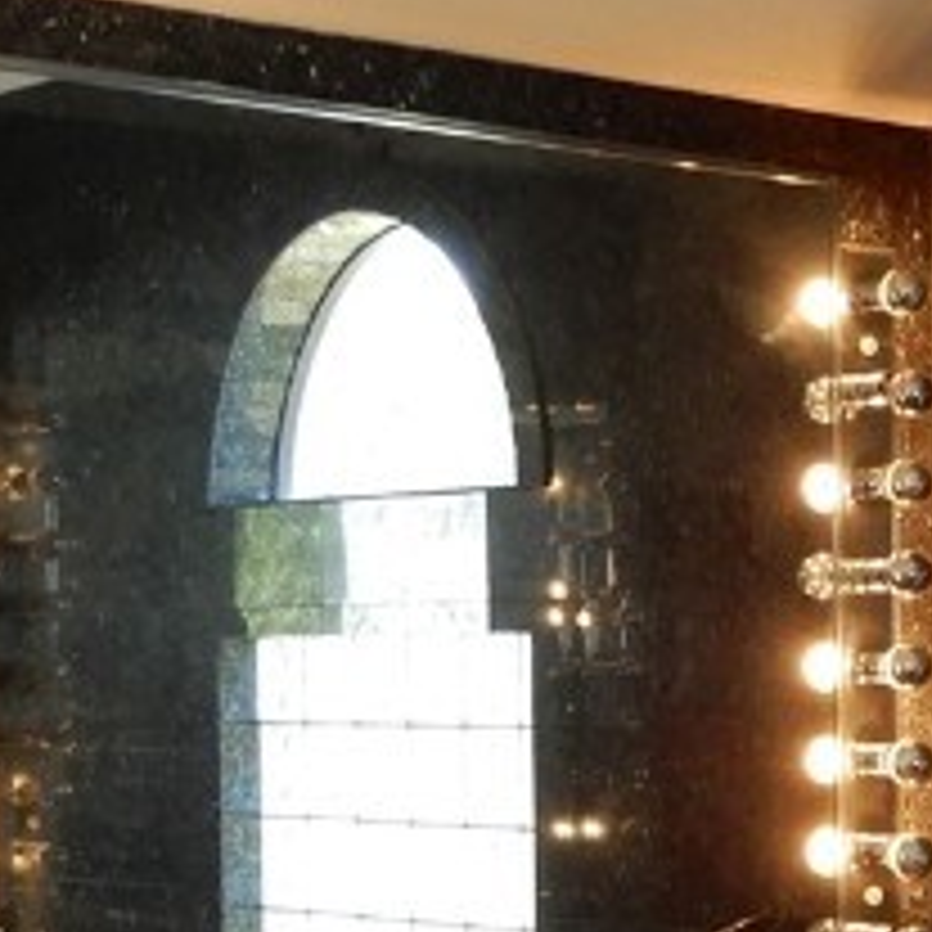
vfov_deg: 16.3
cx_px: 1355
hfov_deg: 15.4
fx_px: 3198
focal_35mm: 105
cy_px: 900
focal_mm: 4.3
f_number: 3.4
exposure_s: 1/30
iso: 110
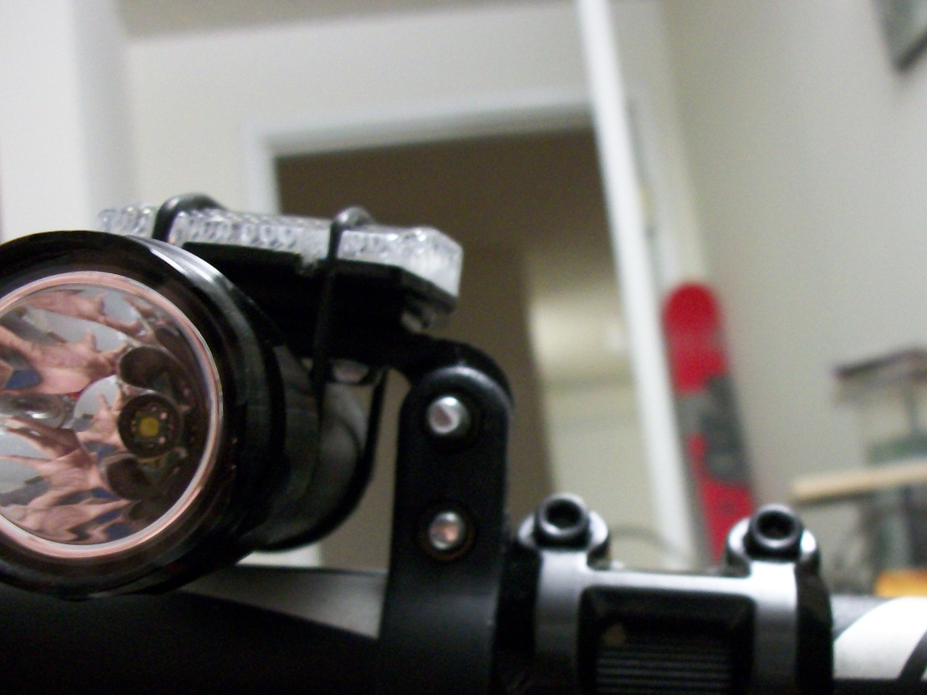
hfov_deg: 35.9
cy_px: 498
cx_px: 591
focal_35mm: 53
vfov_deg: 27.2
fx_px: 1419
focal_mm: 5.7
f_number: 2.9
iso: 250
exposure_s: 1/8
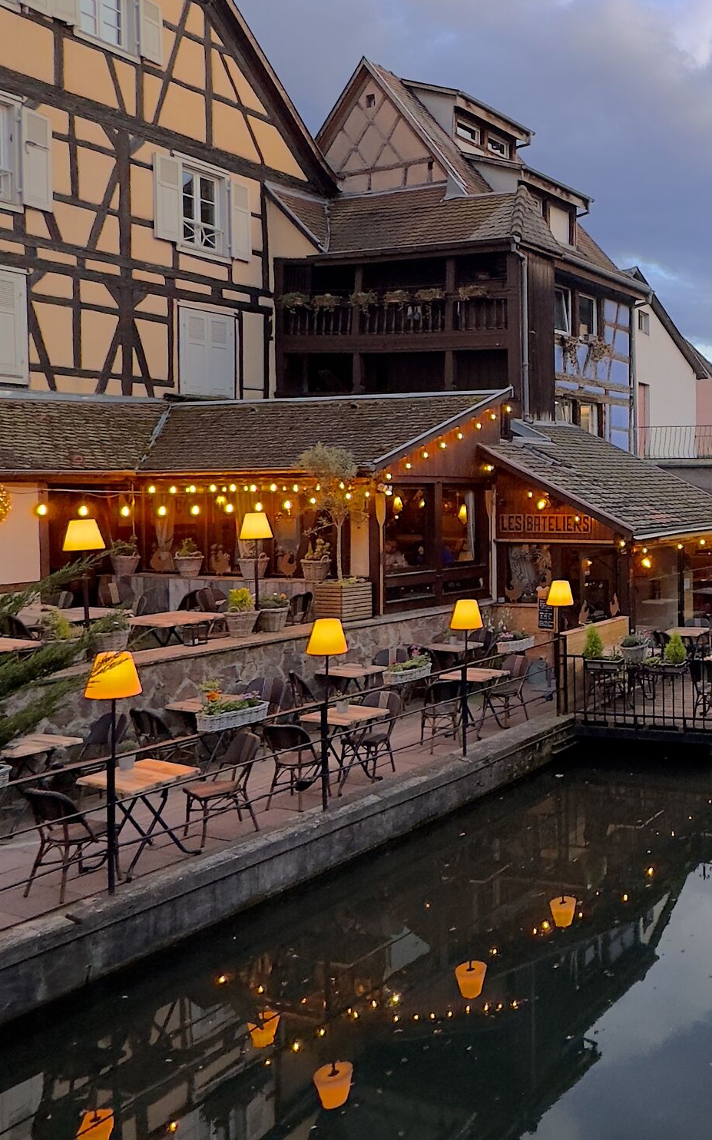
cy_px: 467
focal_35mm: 24
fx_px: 745
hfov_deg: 39.2
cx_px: 826
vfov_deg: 74.1
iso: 100
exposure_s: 1/100
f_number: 2.2
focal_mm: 2.22
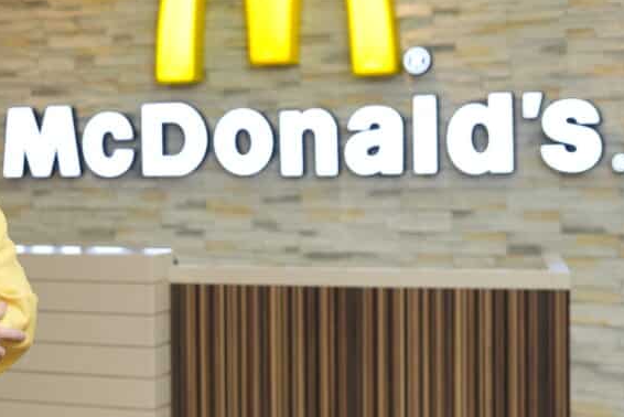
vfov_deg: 16.1
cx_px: 100
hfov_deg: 23.5
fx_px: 1474
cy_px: 194
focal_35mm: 85
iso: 800
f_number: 3.5
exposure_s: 1/125
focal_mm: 47
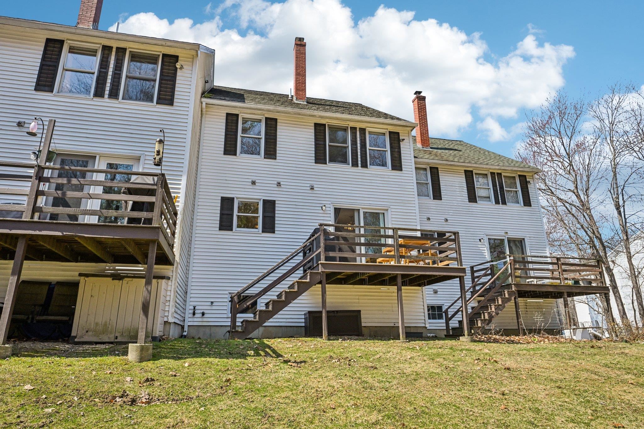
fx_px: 393
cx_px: 322
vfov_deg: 57.2
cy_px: 214
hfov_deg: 78.6
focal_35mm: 22
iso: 400
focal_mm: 22
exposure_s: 1/500
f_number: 8
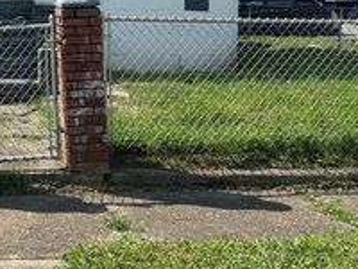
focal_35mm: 60
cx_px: 0
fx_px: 621
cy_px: -15
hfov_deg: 30.0
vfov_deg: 23.2
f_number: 1.78
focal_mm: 6.86
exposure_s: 1/4016
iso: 80
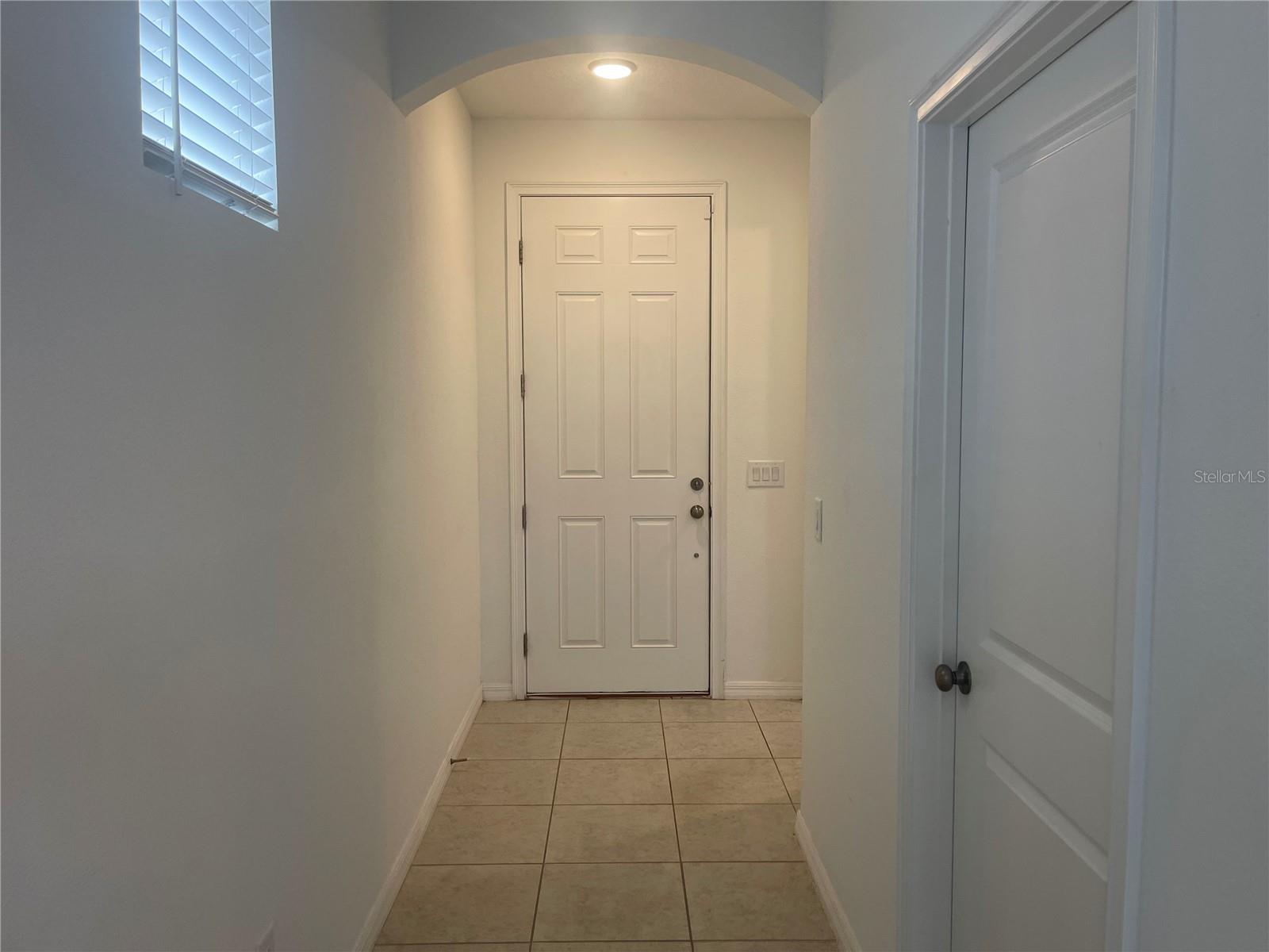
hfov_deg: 69.4
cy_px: 476
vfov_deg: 54.9
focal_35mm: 25
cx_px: 634
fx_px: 916
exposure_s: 1/120
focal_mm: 5.1
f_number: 1.6
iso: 100
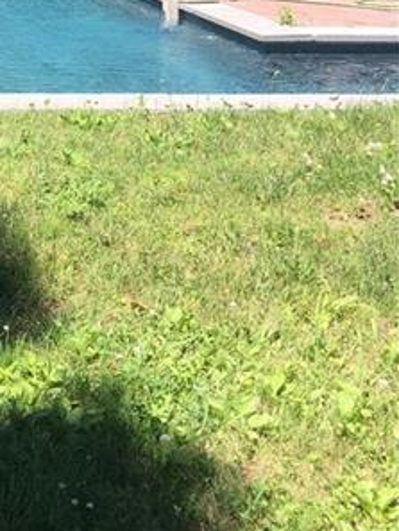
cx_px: -115
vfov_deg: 24.8
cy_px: 5
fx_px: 1152
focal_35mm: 75
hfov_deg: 18.4
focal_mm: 4.15
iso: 25
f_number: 2.2
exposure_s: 1/615
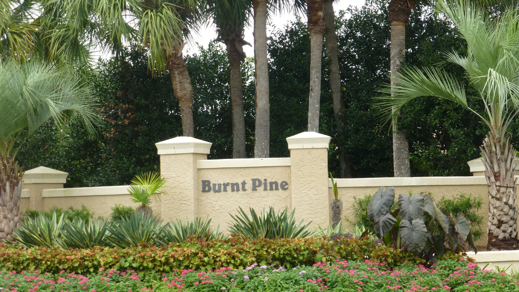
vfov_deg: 13.9
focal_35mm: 87
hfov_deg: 24.5
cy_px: 138
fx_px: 1197
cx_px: 261
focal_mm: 14.2
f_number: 5.1
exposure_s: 1/125
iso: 100
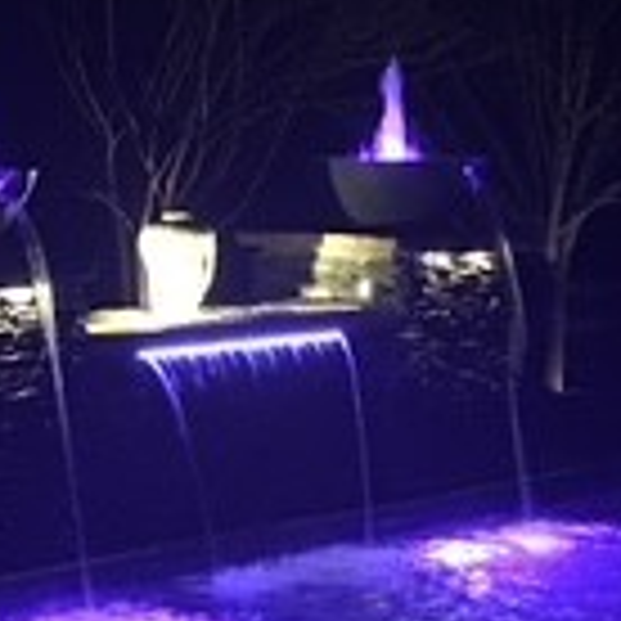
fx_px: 2415
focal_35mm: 119
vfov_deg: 14.5
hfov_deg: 14.7
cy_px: 536
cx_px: 306
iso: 160
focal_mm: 4.15
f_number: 2.2
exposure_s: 1/4
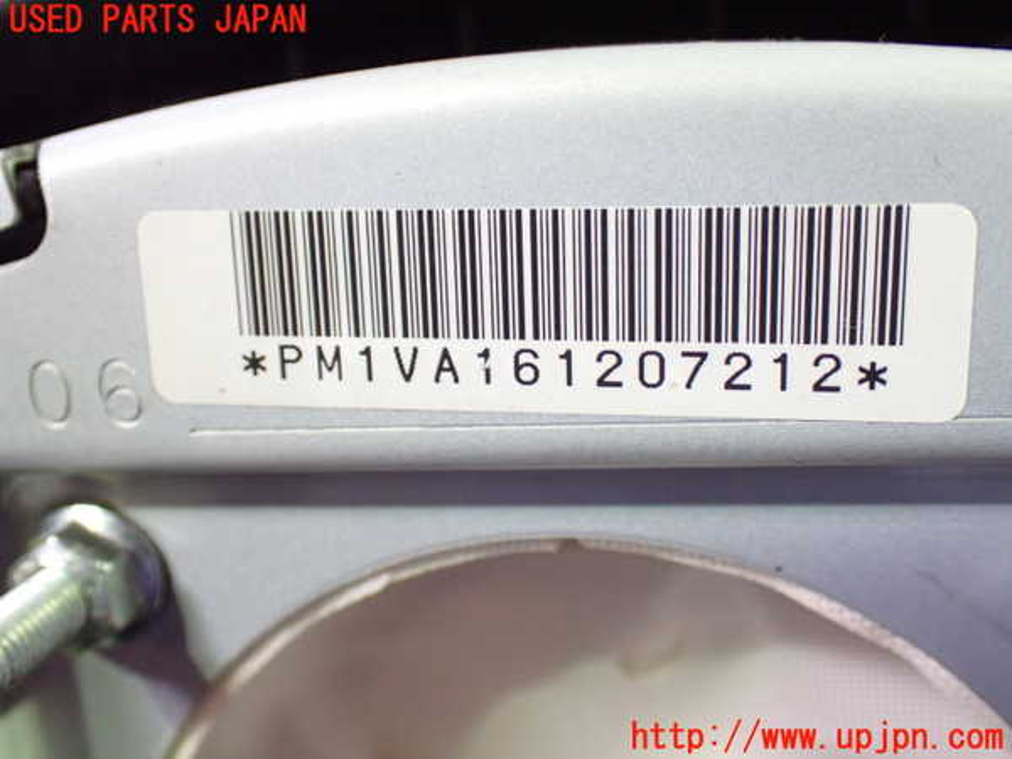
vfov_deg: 35.1
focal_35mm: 41
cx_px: 506
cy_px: 380
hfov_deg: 45.8
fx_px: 1199
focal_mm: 7.31
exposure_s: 1/40
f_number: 2.8
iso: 800
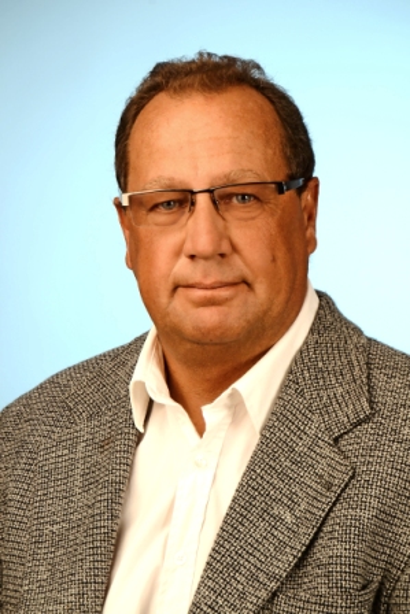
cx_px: 205
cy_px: 307
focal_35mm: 82
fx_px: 1408
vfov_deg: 24.6
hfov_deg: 16.6
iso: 100
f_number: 10
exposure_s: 1/100
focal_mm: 55
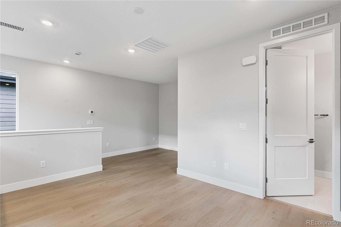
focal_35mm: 18
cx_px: 170
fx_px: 166
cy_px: 114
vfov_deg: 68.9
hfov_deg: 91.6
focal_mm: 17.5
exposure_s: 1/4
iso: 160
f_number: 8
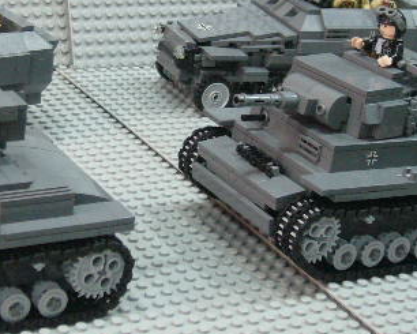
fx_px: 1259
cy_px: 82
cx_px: 84
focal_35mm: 102
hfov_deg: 18.6
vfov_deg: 15.0
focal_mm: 8.3
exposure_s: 1/13
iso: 200
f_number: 3.3
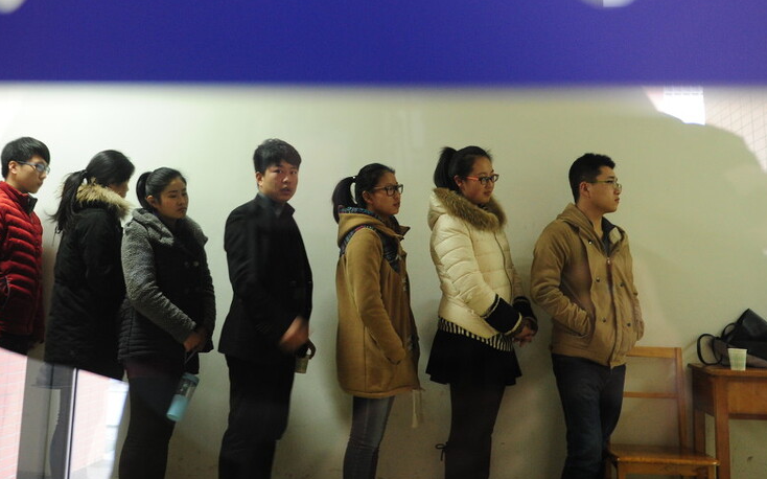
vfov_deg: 31.3
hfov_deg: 49.2
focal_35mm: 40
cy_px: 106
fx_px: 836
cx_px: 339
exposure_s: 1/13
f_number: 2.8
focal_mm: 24
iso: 1600
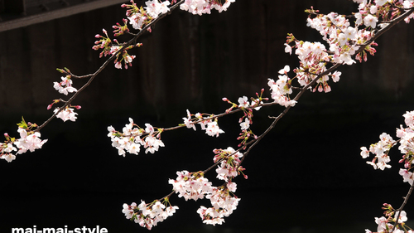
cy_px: 131
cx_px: 207
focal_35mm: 166
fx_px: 1817
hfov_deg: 13.0
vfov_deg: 7.3
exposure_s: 1/200
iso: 200
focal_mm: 105
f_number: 13
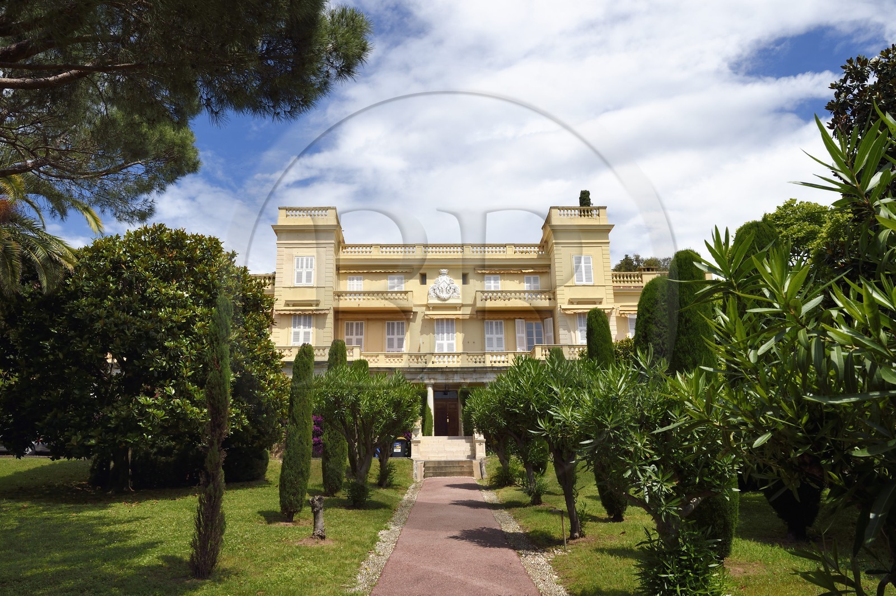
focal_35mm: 29
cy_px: 298
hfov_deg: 63.7
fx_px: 721
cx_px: 448
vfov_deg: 44.9
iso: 200
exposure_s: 1/320
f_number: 13
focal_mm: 29
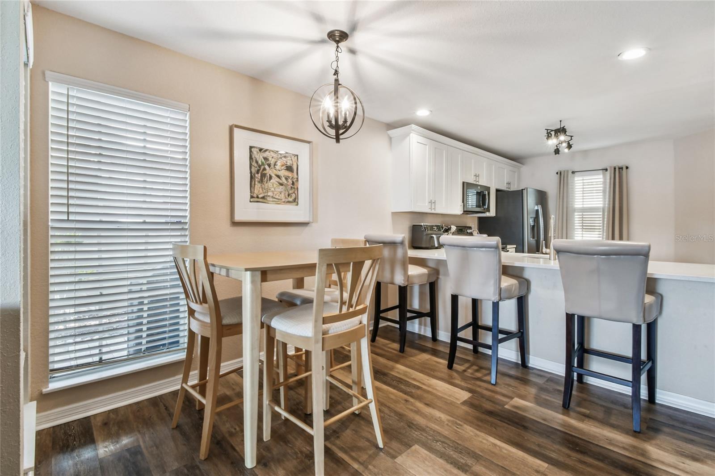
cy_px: 238
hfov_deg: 100.4
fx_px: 298
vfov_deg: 77.3
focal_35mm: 15
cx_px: 358
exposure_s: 2
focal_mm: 10
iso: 100
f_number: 22
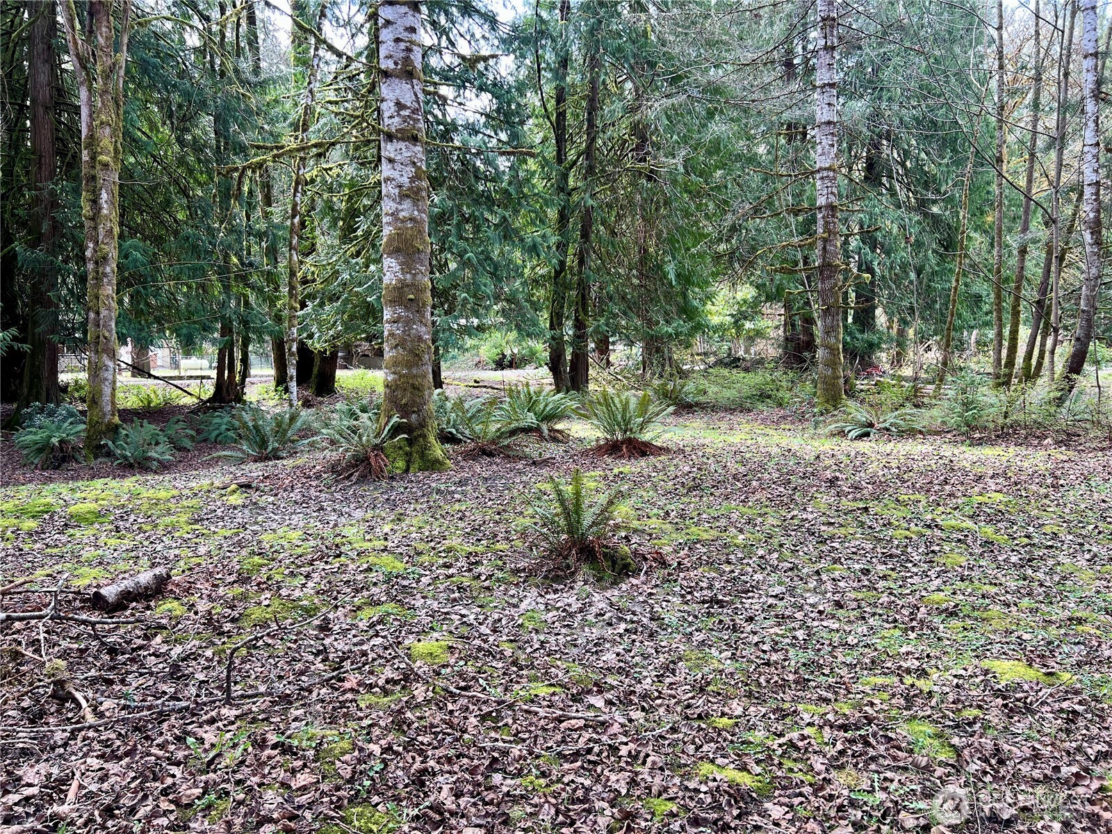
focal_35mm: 26
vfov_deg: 53.1
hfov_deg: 67.3
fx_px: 835
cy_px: 417
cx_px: 556
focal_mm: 5.7
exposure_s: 1/141
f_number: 1.5
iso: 32
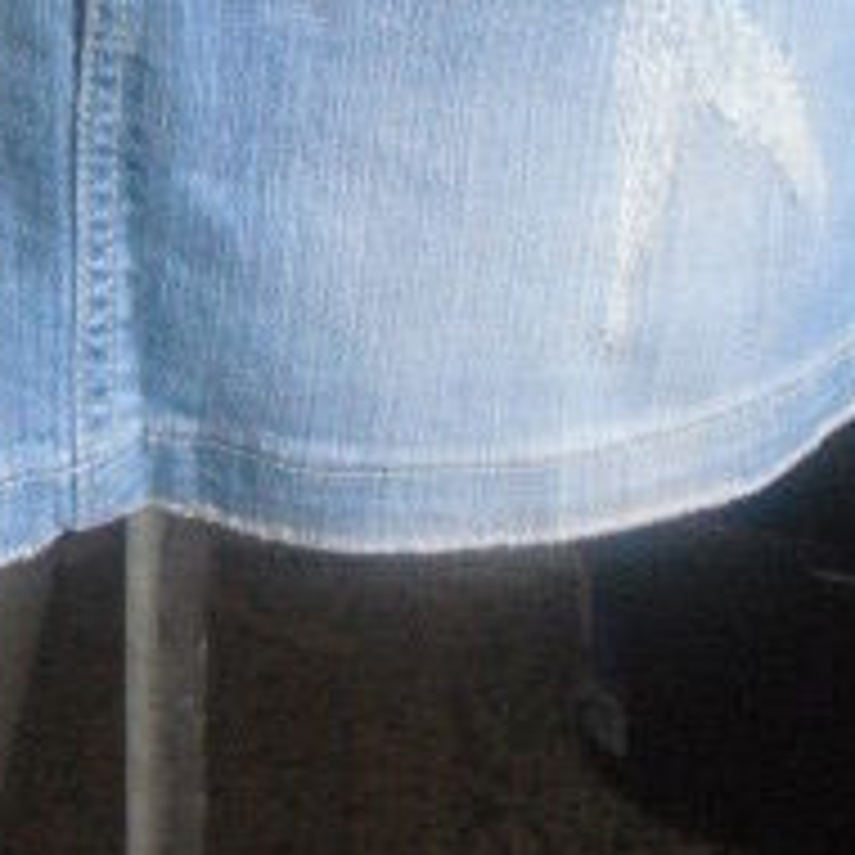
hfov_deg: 16.2
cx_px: 184
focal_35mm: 107
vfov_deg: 15.8
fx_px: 2990
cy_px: -108
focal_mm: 6.3
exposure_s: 1/100
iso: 800
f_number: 3.1
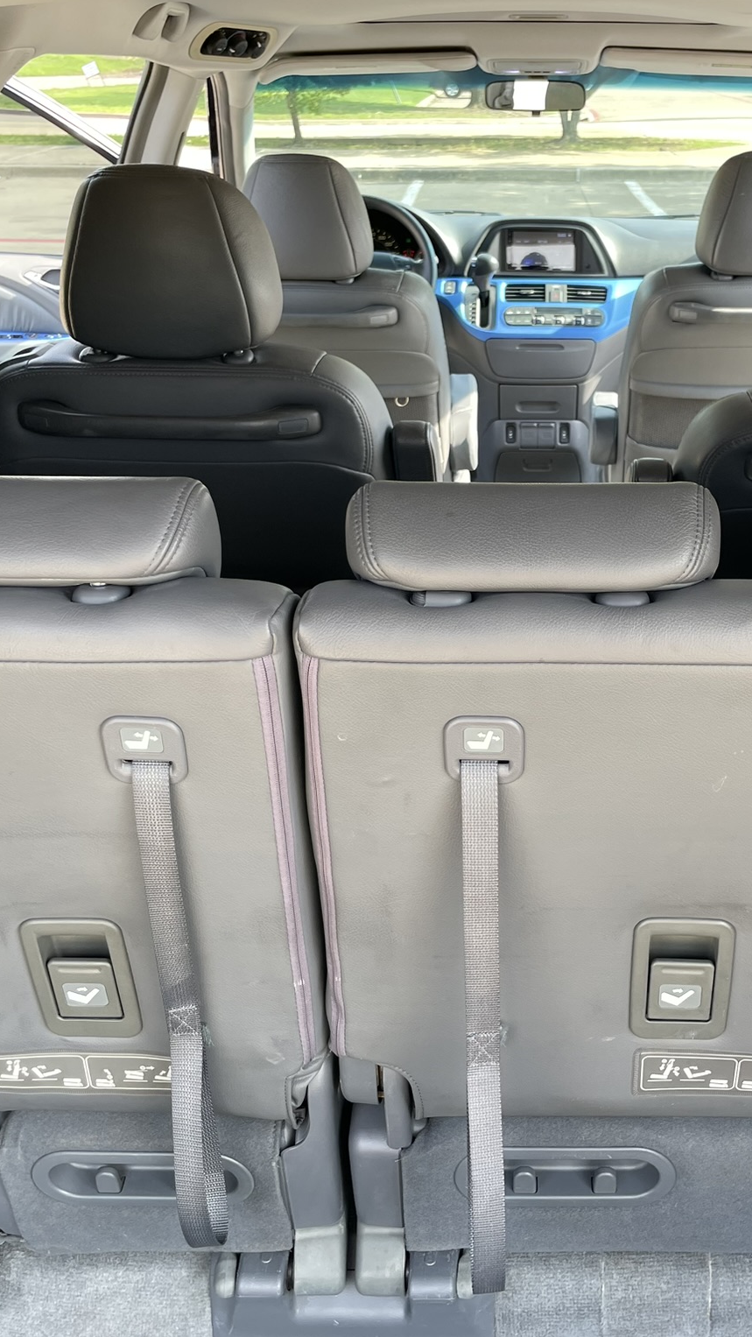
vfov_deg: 52.8
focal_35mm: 38
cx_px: 528
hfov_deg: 30.8
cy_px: 669
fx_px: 1347
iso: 32
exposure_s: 1/123
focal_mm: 4.2
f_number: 1.6
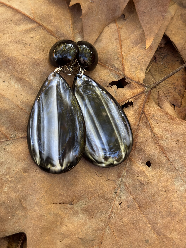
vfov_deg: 39.7
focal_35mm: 48
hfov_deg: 30.3
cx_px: 93
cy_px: 124
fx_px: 344
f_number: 1.78
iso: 100
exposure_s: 1/105
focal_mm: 6.76
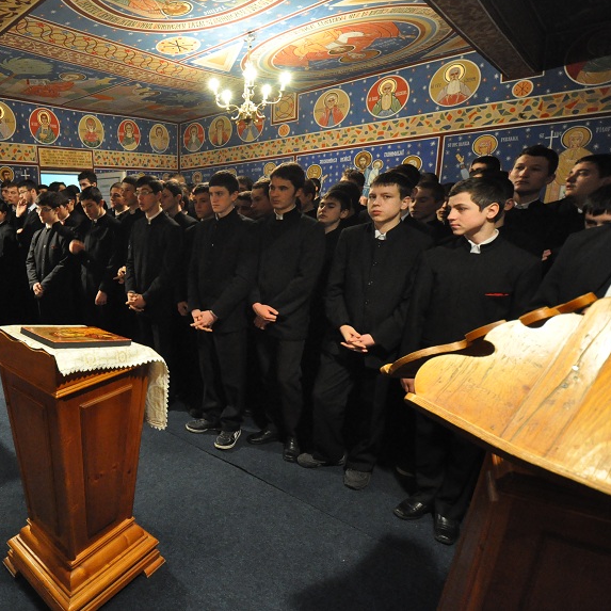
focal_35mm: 20
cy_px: 294
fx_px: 399
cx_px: 139
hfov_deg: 68.9
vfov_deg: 74.8
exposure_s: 1/50
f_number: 3.5
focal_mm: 10
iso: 3200
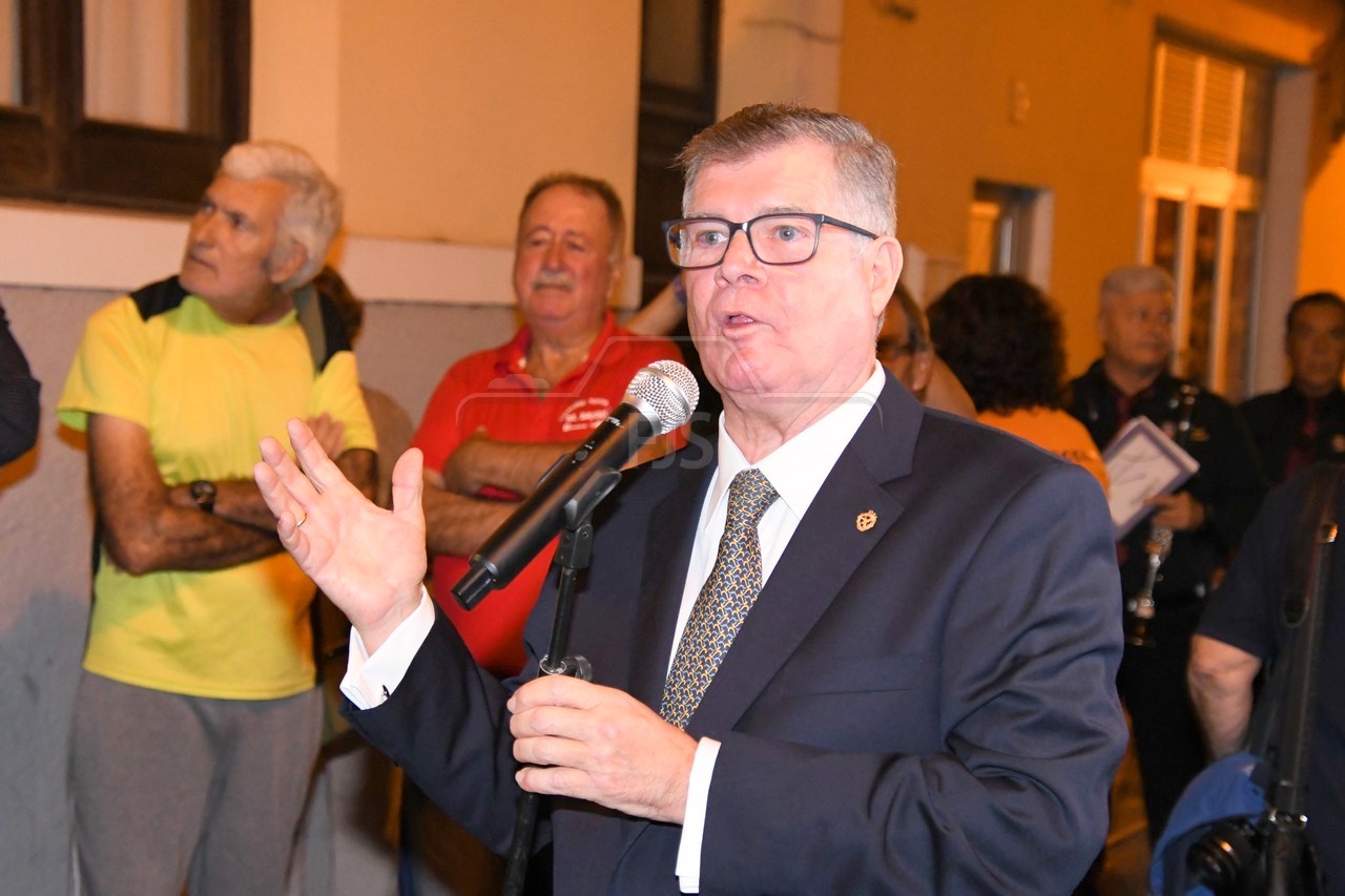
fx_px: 3063
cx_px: 672
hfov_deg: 24.8
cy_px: 448
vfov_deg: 16.6
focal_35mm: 82
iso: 6400
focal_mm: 55
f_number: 4.5
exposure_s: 1/200
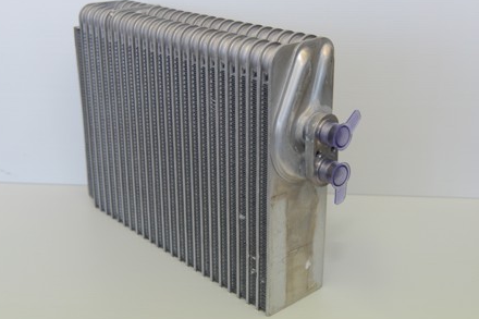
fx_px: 665
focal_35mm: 50
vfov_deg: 27.0
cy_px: 150
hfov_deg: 39.6
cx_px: 238
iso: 2800
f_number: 8
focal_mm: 44
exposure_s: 1/250
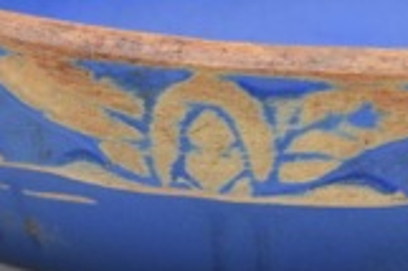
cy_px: 136
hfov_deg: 6.3
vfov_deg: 4.2
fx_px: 3713
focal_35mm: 328
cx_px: 324
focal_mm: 55
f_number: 5.6
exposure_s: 1/125
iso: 800
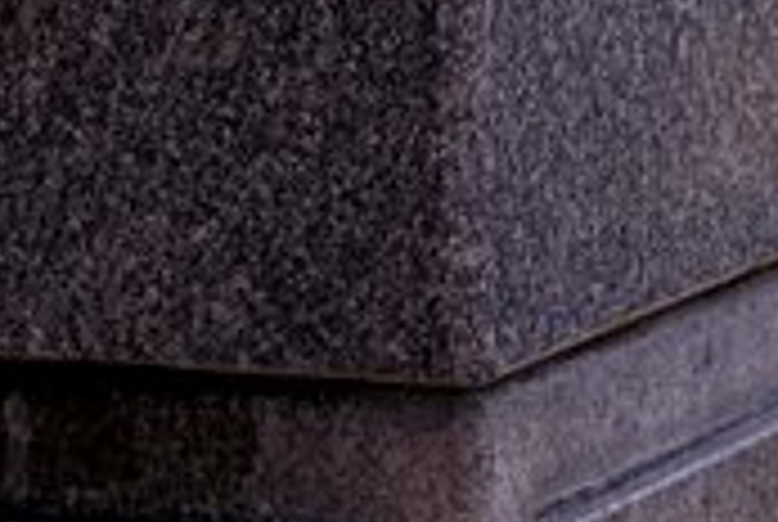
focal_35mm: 519
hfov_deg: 4.0
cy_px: -515
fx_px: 11235
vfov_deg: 2.6
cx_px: 261
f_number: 5
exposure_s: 1/500
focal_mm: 100
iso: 100
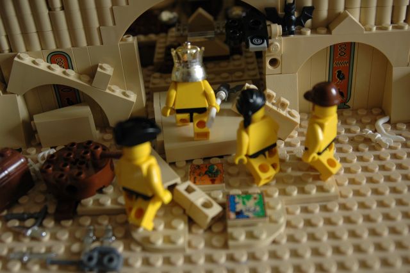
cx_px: 205
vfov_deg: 28.9
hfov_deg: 42.3
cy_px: 136
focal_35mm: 46
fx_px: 529
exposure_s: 1/60
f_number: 4
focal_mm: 31
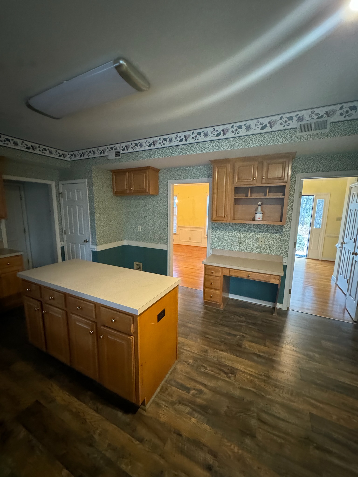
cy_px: 238
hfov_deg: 85.7
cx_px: 179
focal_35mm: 14
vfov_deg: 102.1
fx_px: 193
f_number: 2.2
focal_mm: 2.22
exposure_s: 1/40
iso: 1000
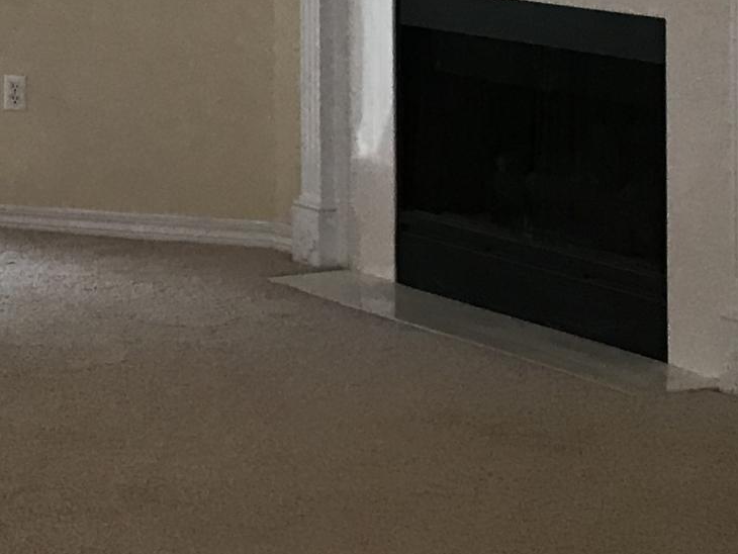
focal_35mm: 115
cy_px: -178
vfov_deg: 12.5
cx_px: -489
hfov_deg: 15.3
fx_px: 2453
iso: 25
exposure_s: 1/30
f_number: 1.8
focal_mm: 3.99
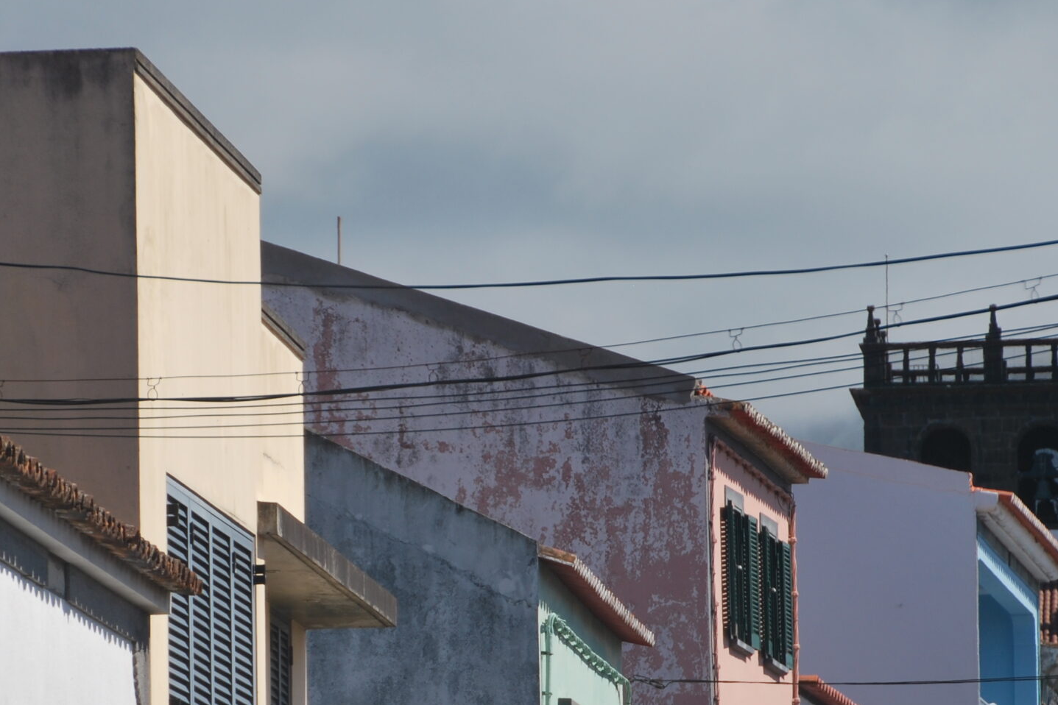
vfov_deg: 4.3
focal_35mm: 321
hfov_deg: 6.4
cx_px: 376
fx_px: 9433
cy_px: 574
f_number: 6.3
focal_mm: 120
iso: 100
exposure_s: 1/640
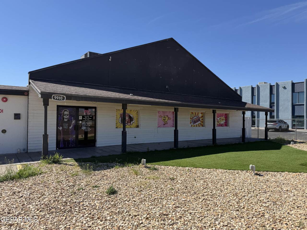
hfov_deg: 71.6
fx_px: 213
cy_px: 115
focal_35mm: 24
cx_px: 154
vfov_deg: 56.8
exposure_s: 1/4405
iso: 80
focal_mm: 6.76
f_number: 1.78
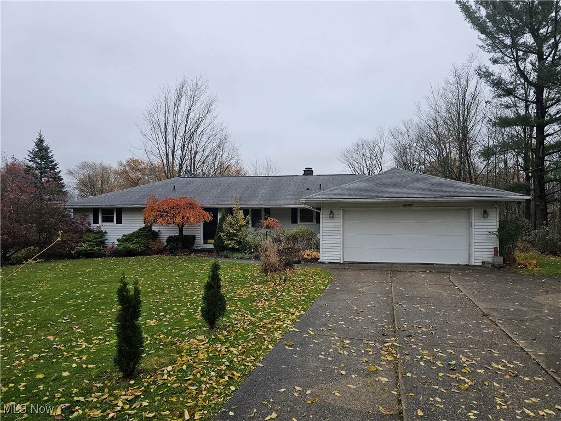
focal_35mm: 23
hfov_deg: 73.9
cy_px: 210
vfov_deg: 58.9
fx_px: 373
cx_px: 280
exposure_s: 1/359
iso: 200
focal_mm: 6.3
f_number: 1.7
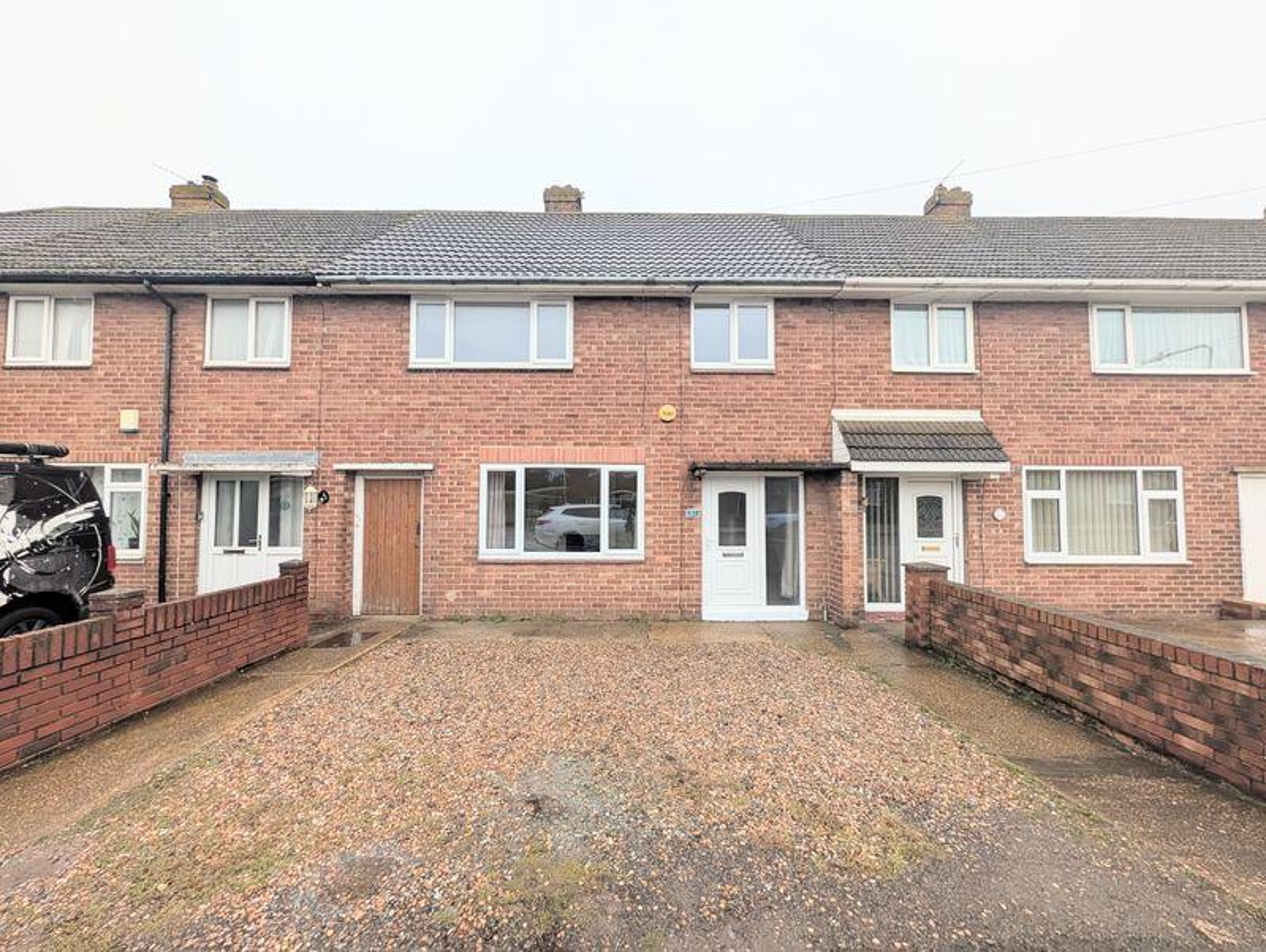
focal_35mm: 12
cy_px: 476
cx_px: 633
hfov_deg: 110.5
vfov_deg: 94.6
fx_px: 439
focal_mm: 2.02
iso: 59
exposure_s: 1/501
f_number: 1.7
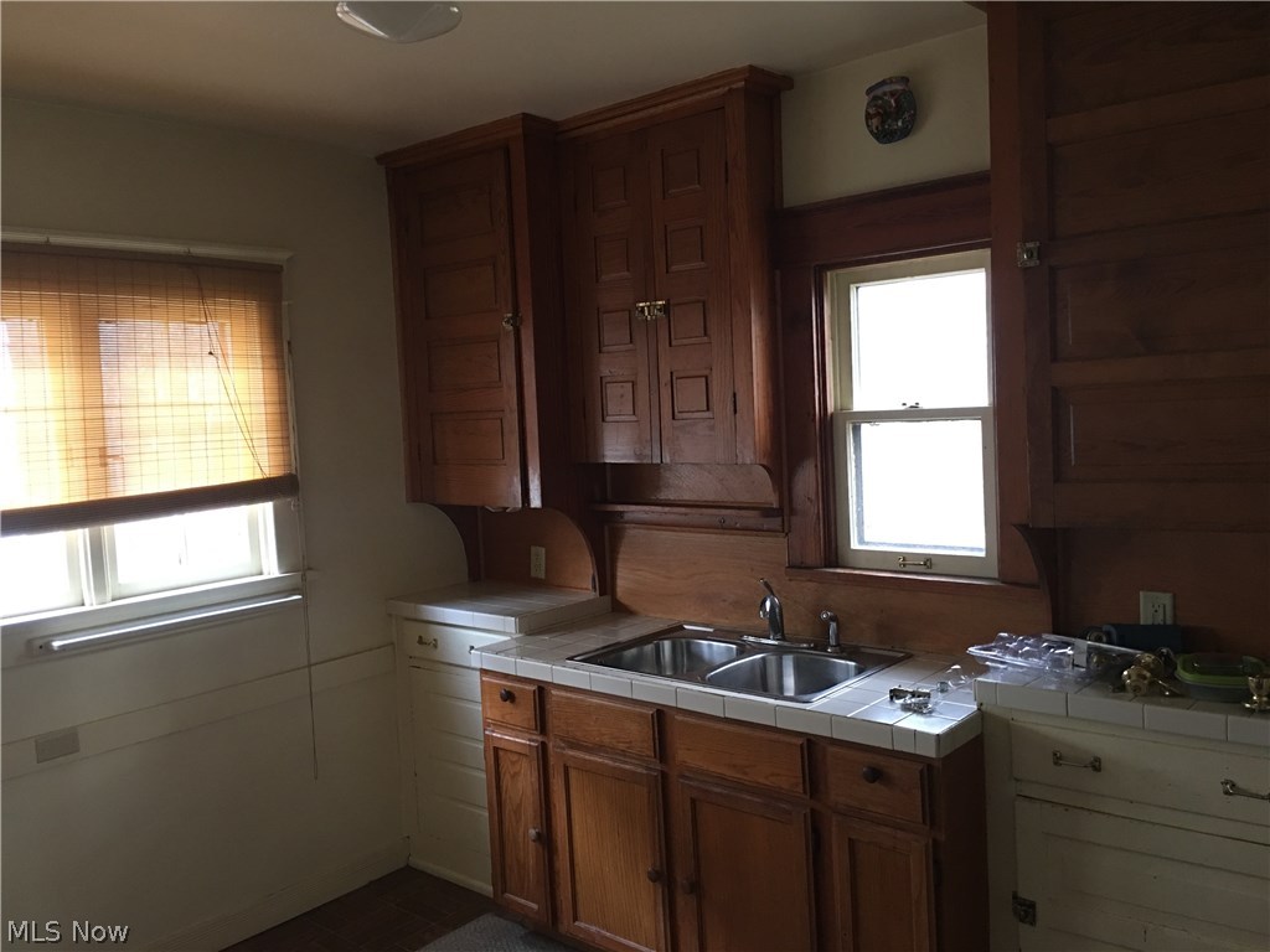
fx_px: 1064
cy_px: 476
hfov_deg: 61.7
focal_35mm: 29
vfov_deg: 48.2
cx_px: 635
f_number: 2.2
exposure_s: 1/10
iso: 100
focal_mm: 4.15
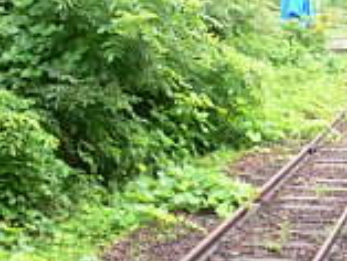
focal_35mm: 117
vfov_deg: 12.7
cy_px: 82
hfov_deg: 16.5
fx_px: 1174
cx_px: 334
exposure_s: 1/60
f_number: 4
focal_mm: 9.7
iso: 80
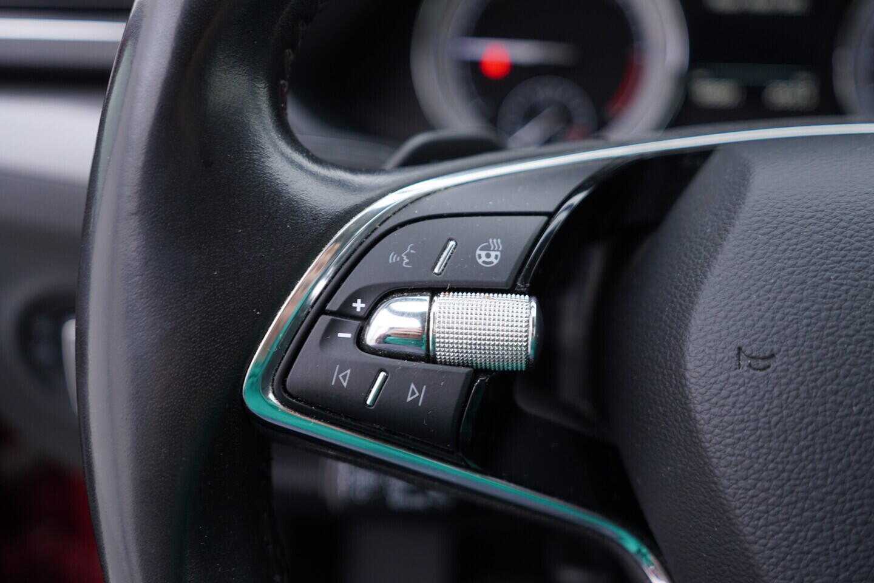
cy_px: 292
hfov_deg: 53.1
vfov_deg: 36.9
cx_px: 437
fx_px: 874
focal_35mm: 36
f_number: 2.8
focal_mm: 24
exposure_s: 1/40
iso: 125
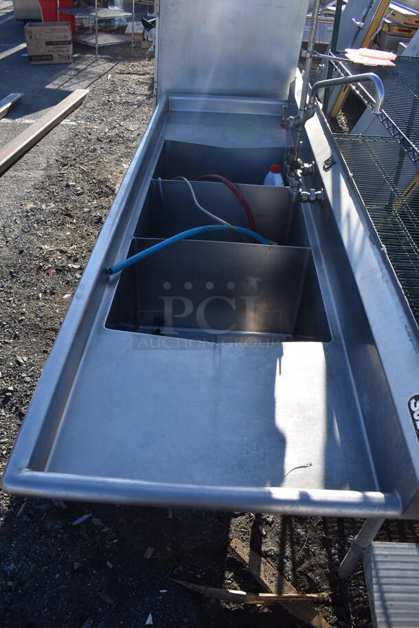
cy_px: 314
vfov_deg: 67.3
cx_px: 210
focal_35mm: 27
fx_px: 471
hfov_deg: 48.0
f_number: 7.1
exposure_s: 1/320
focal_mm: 18
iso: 200
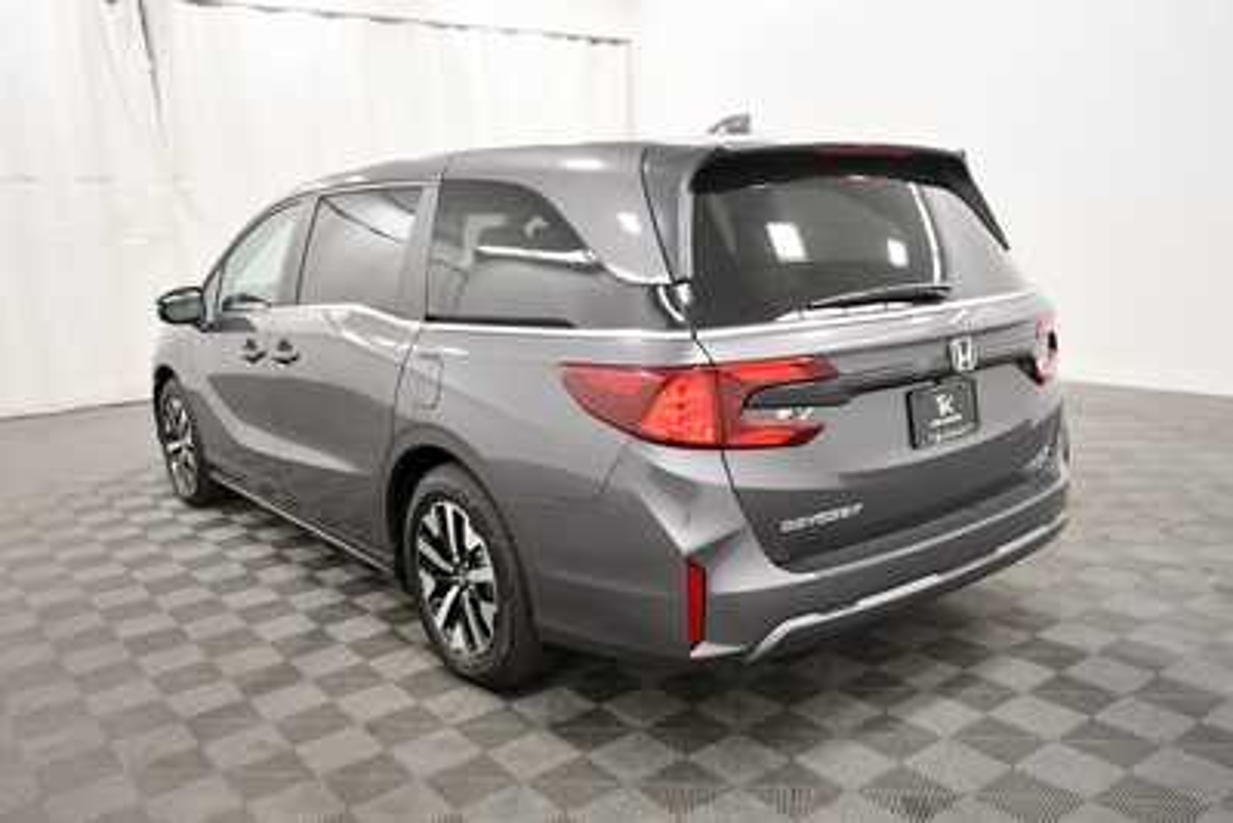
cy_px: 412
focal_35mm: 27
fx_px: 925
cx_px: 616
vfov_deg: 48.0
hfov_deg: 67.4
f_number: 5.3
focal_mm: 18
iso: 1800
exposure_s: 1/125
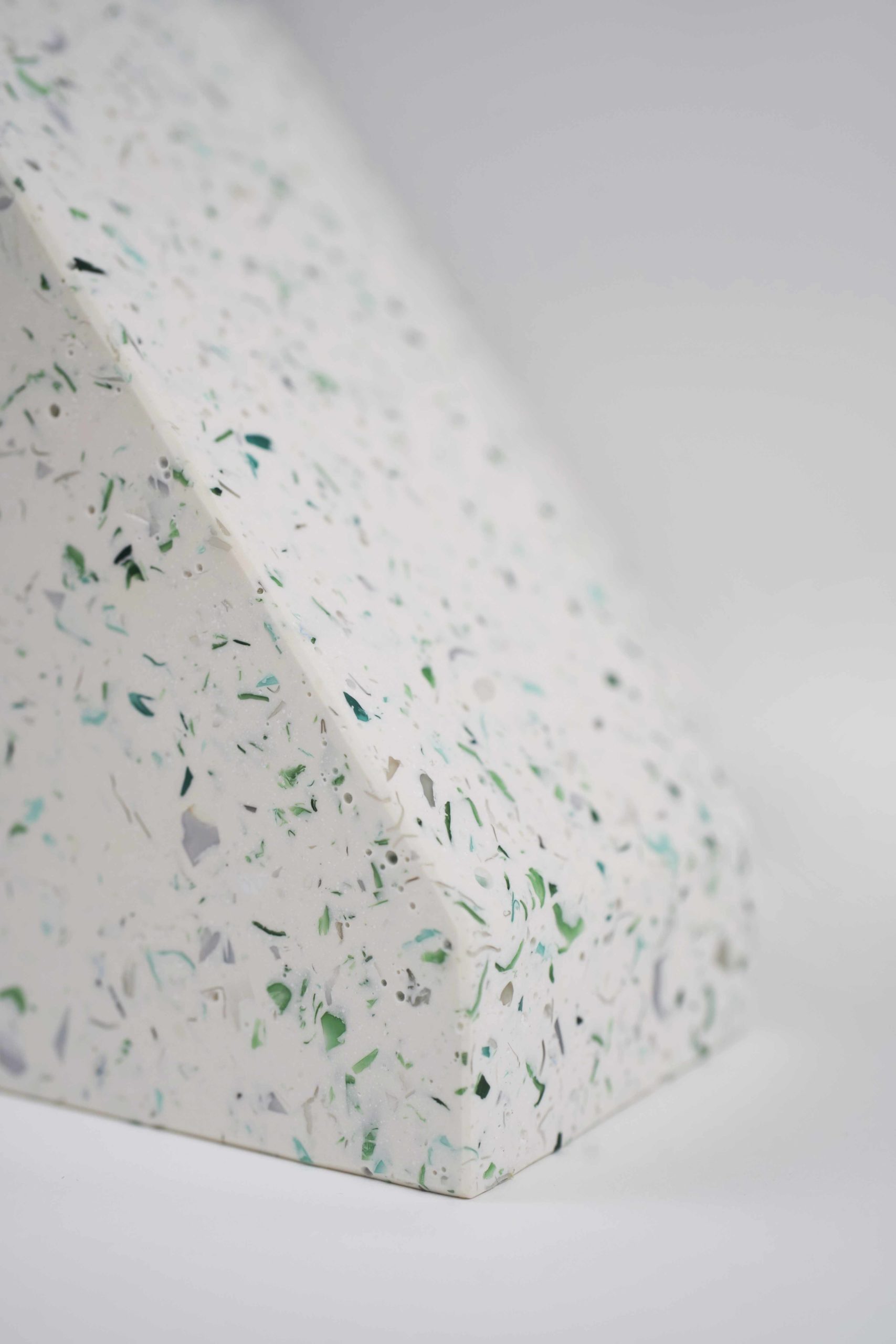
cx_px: 448
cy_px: 672
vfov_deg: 39.6
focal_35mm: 50
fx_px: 1866
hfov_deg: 27.0
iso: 100
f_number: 4.5
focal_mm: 50
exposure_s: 1/60
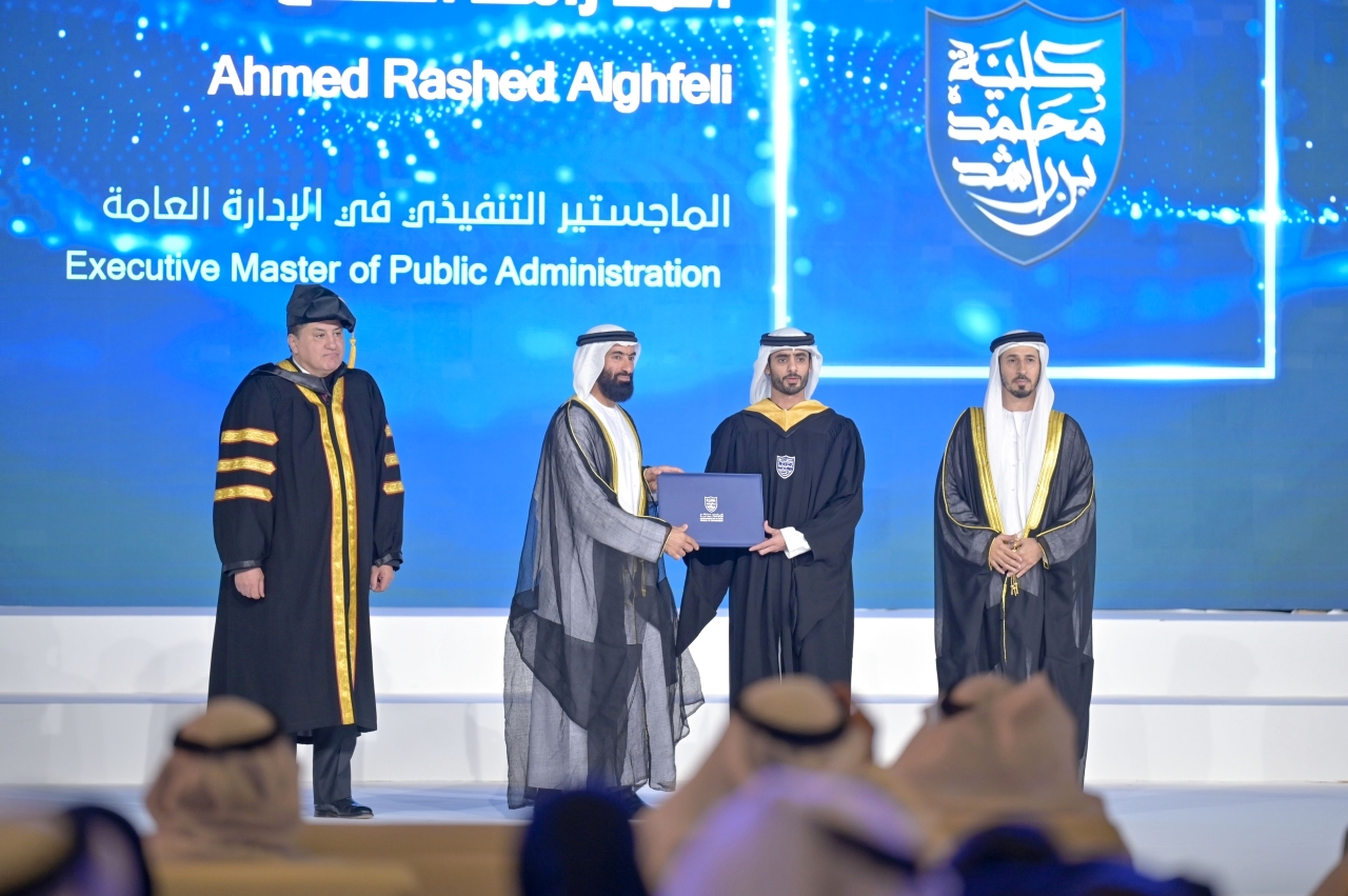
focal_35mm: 200
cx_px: 674
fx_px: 7482
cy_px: 448
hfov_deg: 10.3
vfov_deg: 6.9
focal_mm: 200
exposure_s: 1/125
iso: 1000
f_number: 2.8
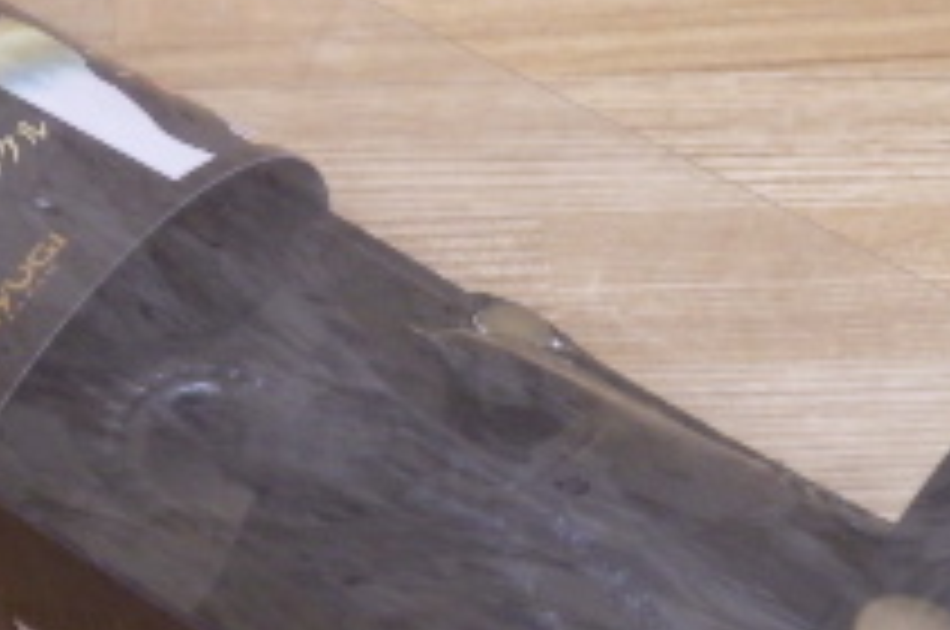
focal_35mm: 98
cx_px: 126
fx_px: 2582
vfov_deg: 13.9
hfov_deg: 20.5
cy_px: 360
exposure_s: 1/45
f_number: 2.3
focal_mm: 5.5
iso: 320
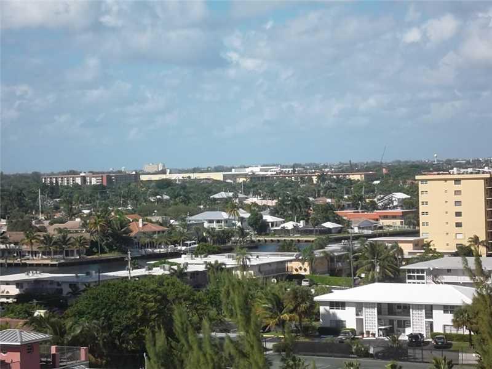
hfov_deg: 18.2
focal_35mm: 108
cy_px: 184
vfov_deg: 13.7
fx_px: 1535
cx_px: 246
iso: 80
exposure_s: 1/550
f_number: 5
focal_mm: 19.6
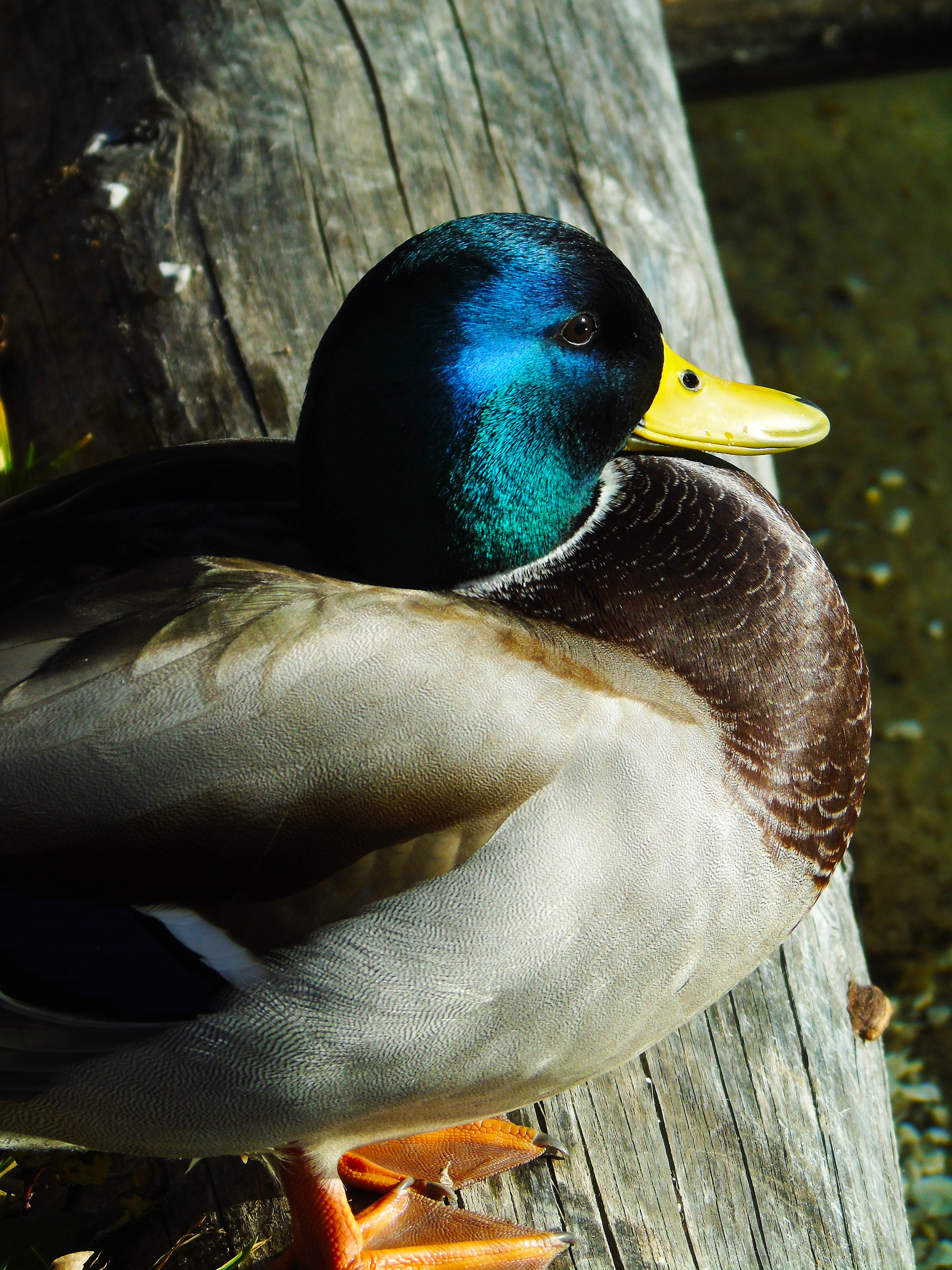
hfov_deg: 5.3
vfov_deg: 7.1
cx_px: 476
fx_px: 10194
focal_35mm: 278
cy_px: 635
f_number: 4.9
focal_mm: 50
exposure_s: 1/400
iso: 80
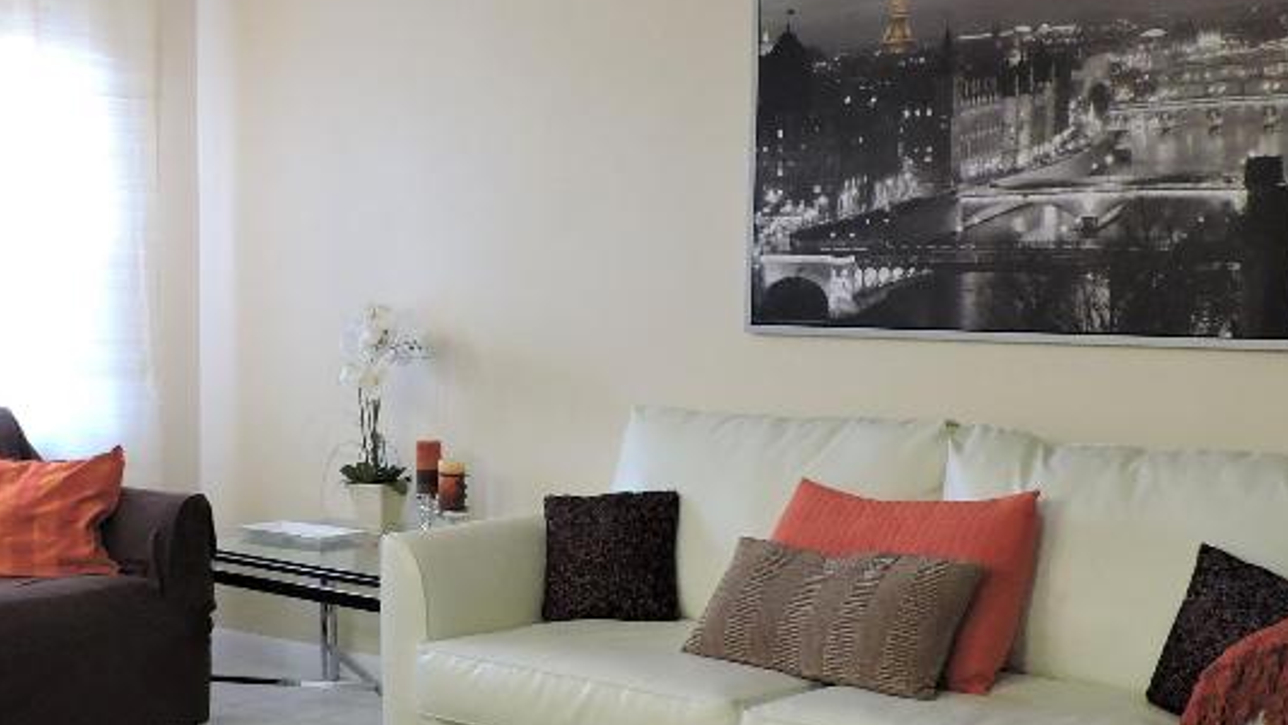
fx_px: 1708
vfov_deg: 23.8
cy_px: 501
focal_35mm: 50
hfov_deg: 41.3
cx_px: 571
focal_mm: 4.3
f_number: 3
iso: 400
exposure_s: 1/25
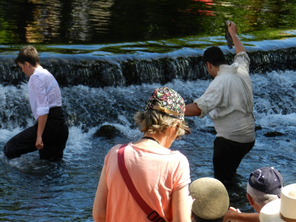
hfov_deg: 7.5
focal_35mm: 263
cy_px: 111
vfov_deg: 5.7
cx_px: 148
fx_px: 2249
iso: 160
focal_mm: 46.7
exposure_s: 1/250
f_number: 5.2
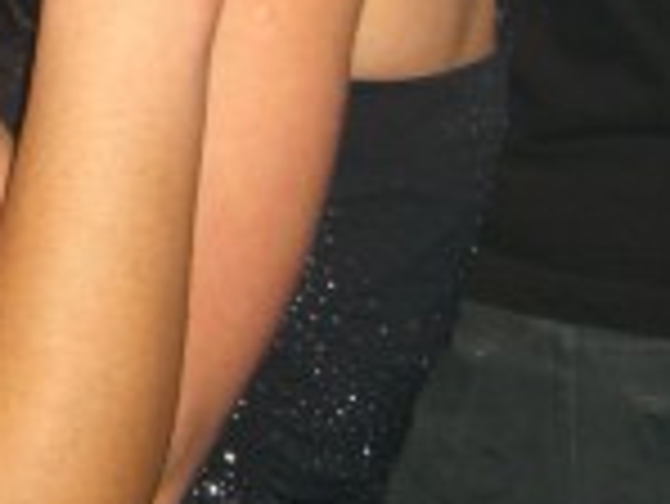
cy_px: -396
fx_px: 2964
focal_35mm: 153
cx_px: -117
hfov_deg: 12.6
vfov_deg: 9.3
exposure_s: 1/60
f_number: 2.8
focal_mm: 7.9
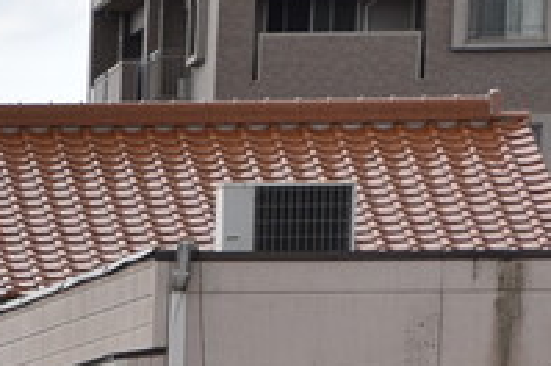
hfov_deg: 3.0
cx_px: -1193
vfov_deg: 2.0
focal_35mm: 677
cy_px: 968
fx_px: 10345
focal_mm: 70
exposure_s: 1/500
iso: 250
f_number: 8
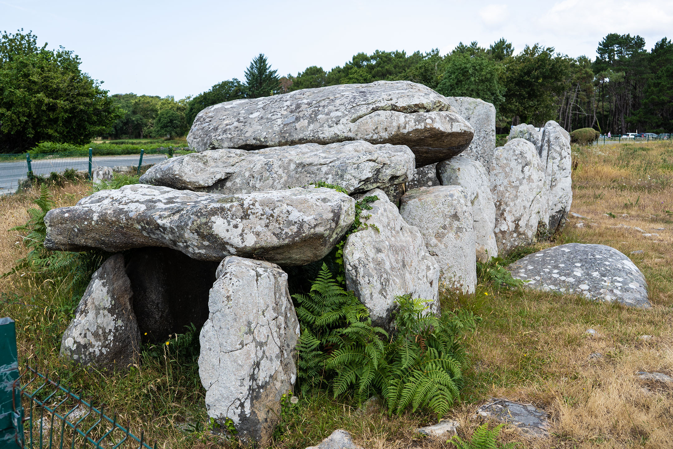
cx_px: 336
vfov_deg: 35.9
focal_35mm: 37
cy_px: 224
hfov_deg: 51.8
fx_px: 693
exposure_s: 1/400
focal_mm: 24.7
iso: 100
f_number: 5.6
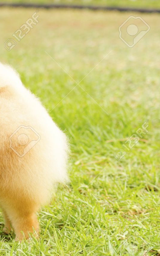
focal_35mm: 162
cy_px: 128
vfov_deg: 12.9
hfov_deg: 8.0
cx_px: -33
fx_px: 1130
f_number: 5
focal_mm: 70
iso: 400
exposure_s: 1/320
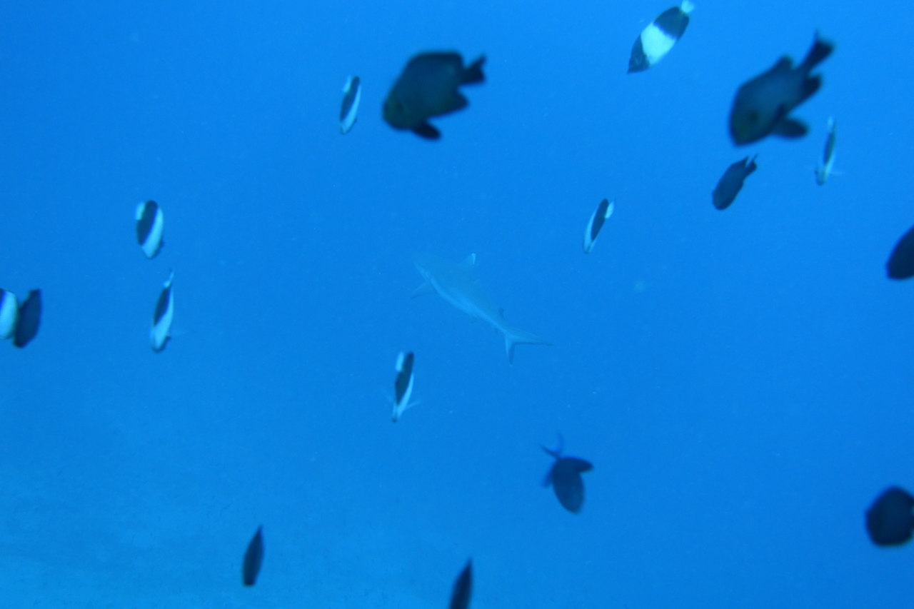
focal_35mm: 39
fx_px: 990
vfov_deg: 34.2
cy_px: 304
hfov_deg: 49.6
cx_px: 457
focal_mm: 14.3
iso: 125
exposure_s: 1/40
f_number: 2.8
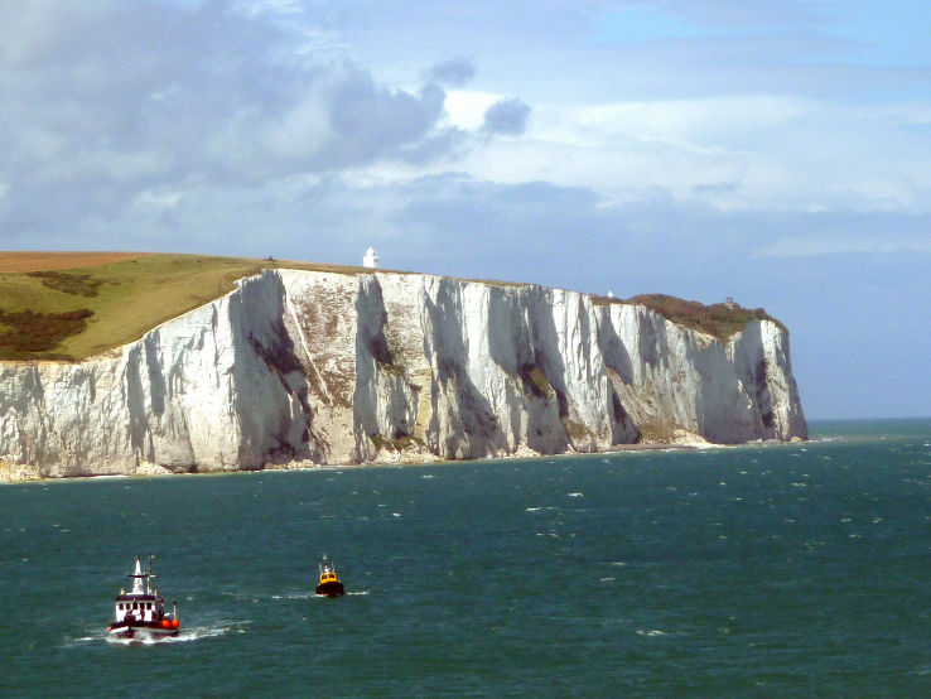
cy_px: 350
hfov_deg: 10.5
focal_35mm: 188
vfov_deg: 7.9
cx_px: 466
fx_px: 5058
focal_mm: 19.1
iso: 100
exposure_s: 1/1000
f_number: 4.7
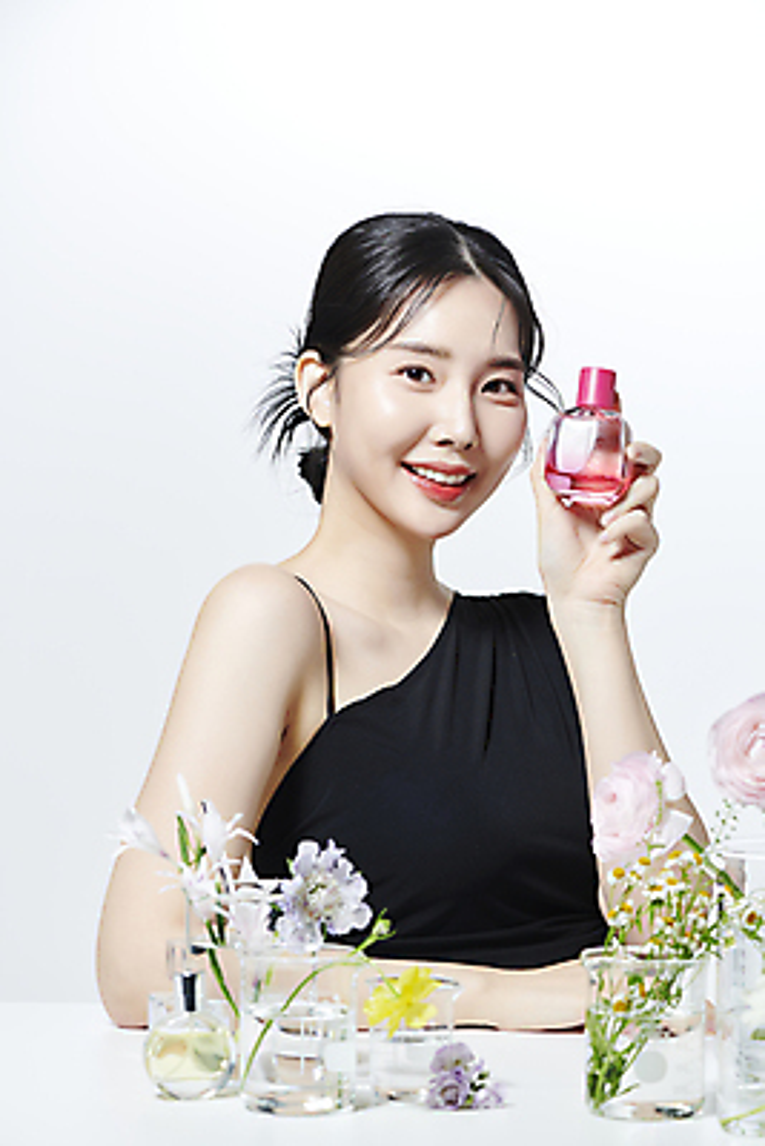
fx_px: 3344
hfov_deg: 13.1
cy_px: 573
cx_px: 382
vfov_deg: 19.4
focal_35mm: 105
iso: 64
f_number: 13
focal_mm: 105
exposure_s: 1/125
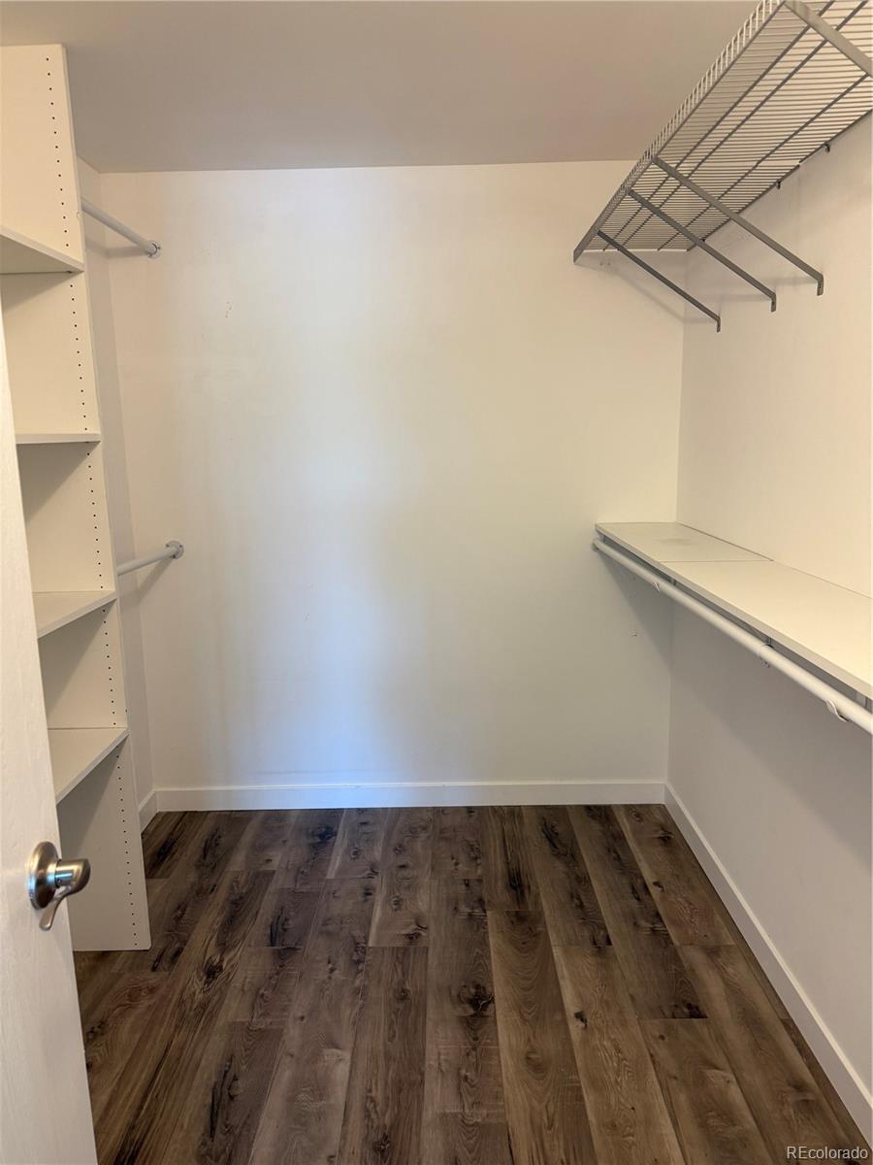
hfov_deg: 56.8
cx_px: 436
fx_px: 807
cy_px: 582
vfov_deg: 71.6
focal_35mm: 24
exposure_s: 1/60
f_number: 1.78
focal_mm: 6.76
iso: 160
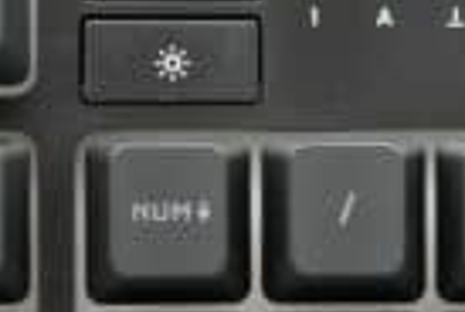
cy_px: 34
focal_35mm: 298
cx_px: 333
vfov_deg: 4.6
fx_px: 3858
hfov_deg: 6.9
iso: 4000
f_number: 10
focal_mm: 105
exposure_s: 1/125
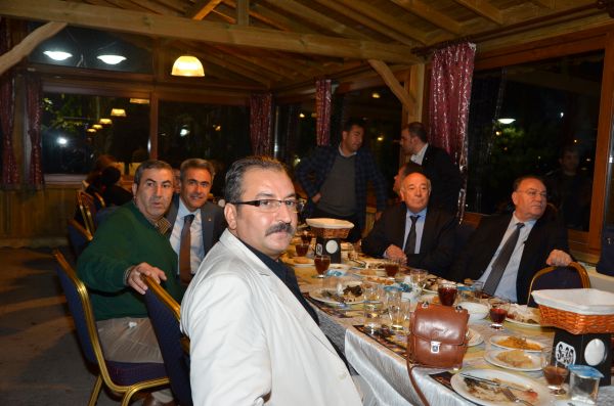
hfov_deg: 57.3
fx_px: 561
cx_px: 307
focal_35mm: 33
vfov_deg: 39.8
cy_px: 203
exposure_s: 1/60
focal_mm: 22
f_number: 4
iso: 800
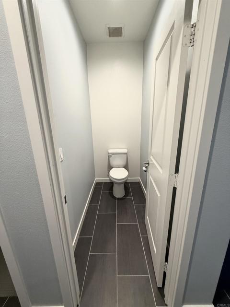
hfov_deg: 85.7
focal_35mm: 14
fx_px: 124
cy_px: 154
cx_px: 115
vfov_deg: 102.1
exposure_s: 1/60
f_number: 2.2
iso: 250
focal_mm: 2.22
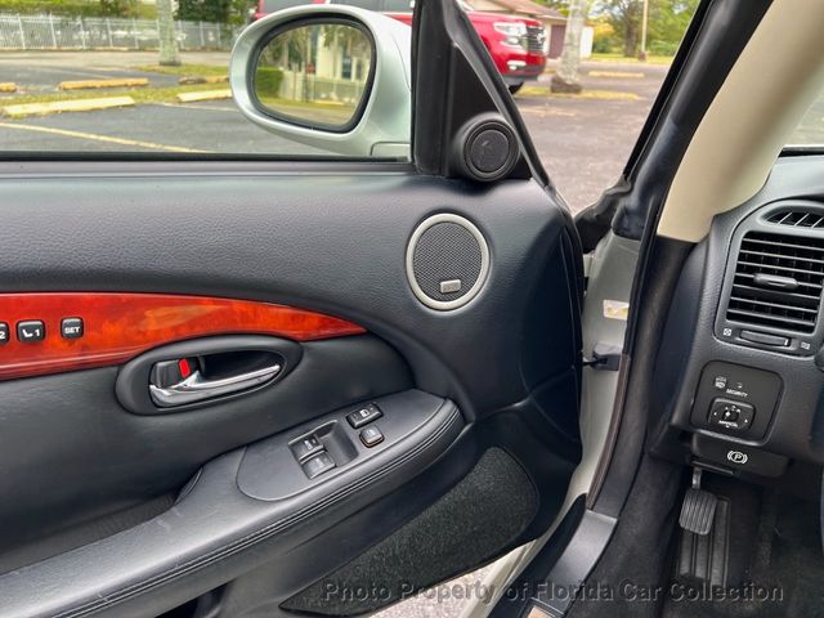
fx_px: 619
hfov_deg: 67.3
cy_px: 309
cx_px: 412
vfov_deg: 53.1
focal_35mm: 26
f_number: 1.5
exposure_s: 1/121
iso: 32
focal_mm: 5.7
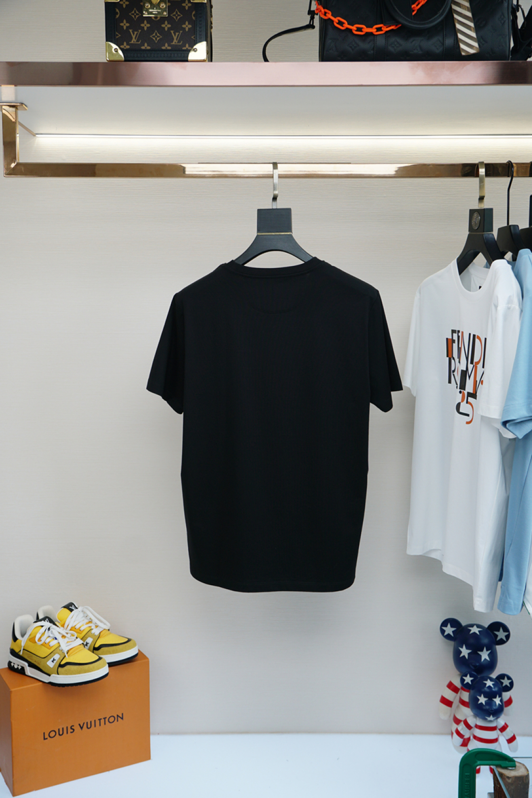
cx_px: 266
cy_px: 399
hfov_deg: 34.2
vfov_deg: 49.6
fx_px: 864
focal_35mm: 39
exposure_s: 1/250
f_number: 4
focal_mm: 26
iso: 250
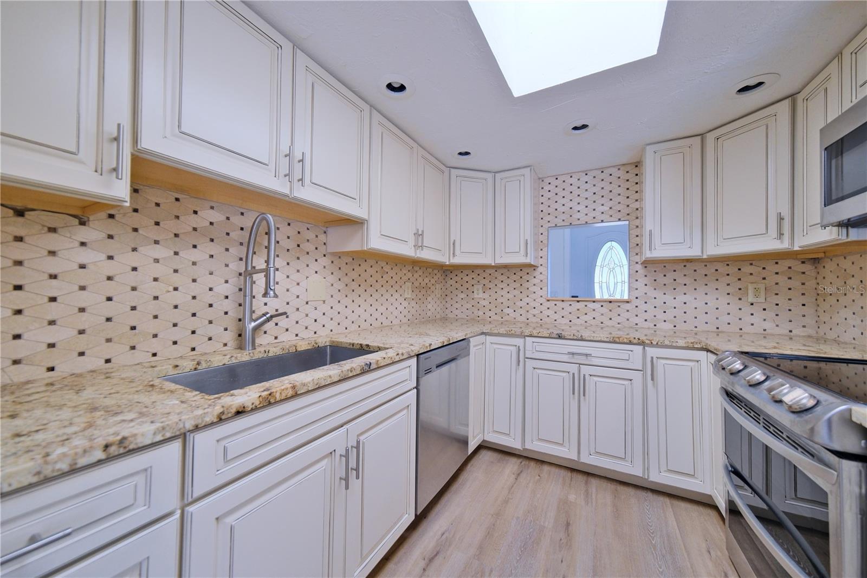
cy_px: 289
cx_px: 434
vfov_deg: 90.0
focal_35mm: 12
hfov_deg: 112.6
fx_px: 289
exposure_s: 1/200
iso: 640
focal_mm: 8
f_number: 2.8
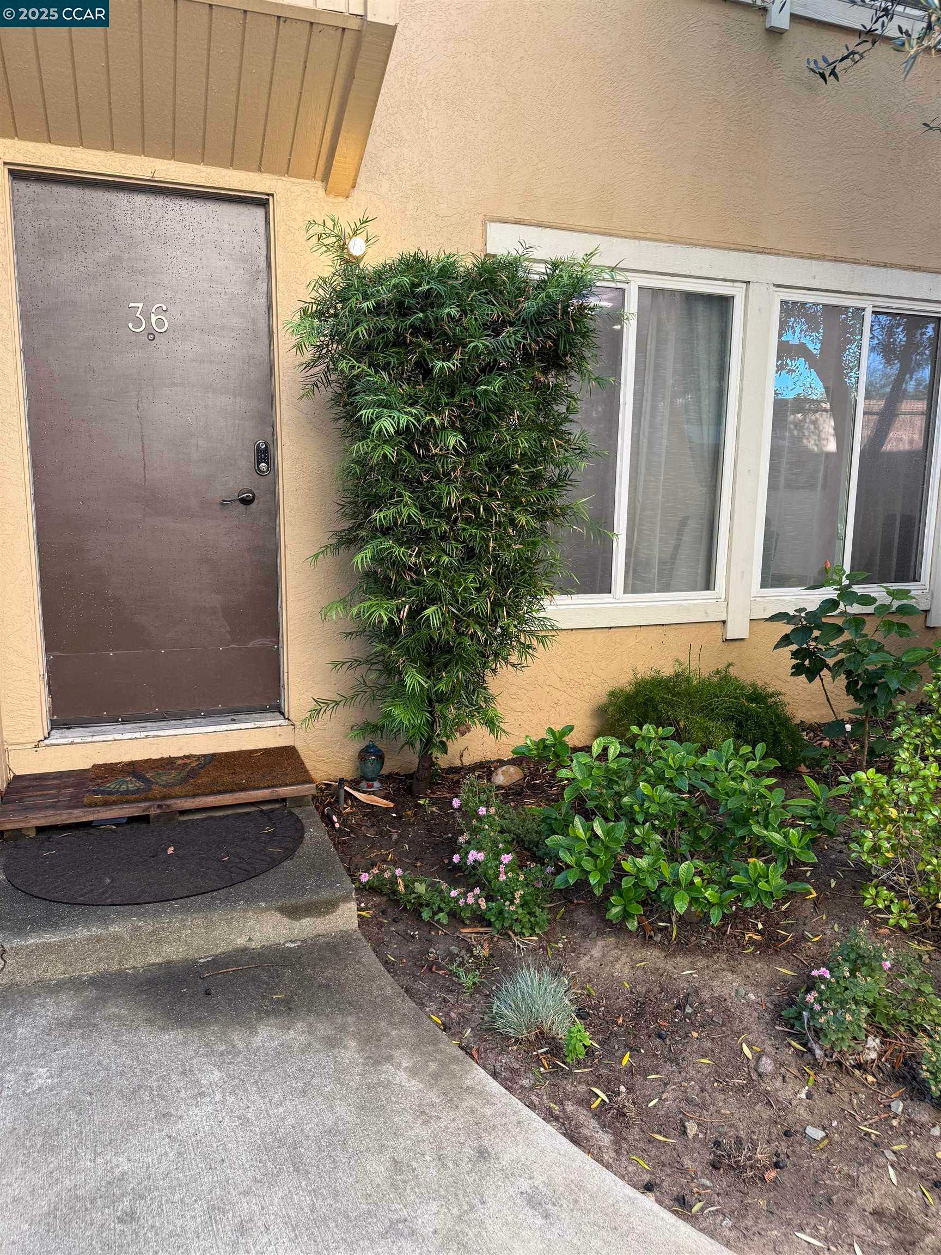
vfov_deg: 71.6
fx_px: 870
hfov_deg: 56.8
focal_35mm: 24
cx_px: 470
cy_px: 628
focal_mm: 6.76
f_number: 1.78
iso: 64
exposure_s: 1/121
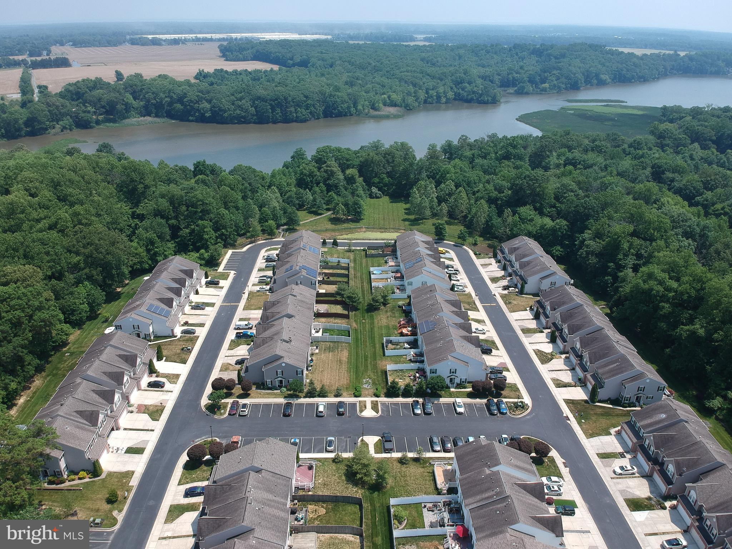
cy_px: 274
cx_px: 366
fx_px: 529
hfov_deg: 69.4
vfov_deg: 54.9
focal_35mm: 25
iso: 100
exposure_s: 1/1000
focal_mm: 4.49
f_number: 2.6
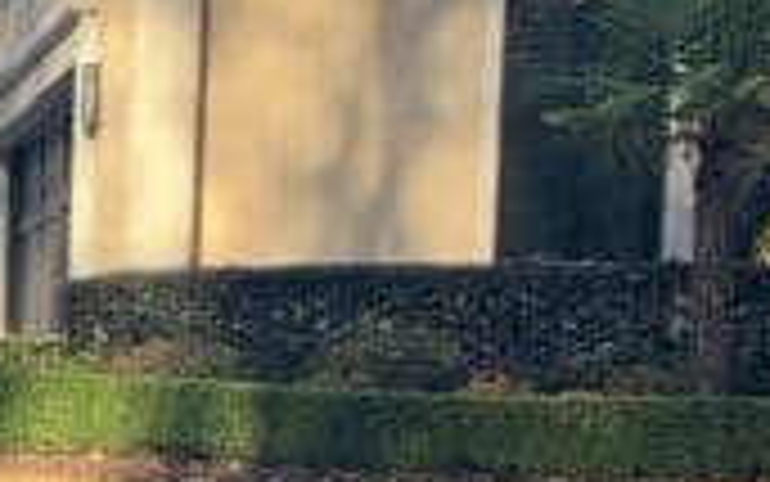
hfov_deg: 11.1
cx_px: -937
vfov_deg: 7.6
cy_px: 969
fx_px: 3464
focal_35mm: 165
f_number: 1.8
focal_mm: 4.25
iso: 25
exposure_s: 1/278
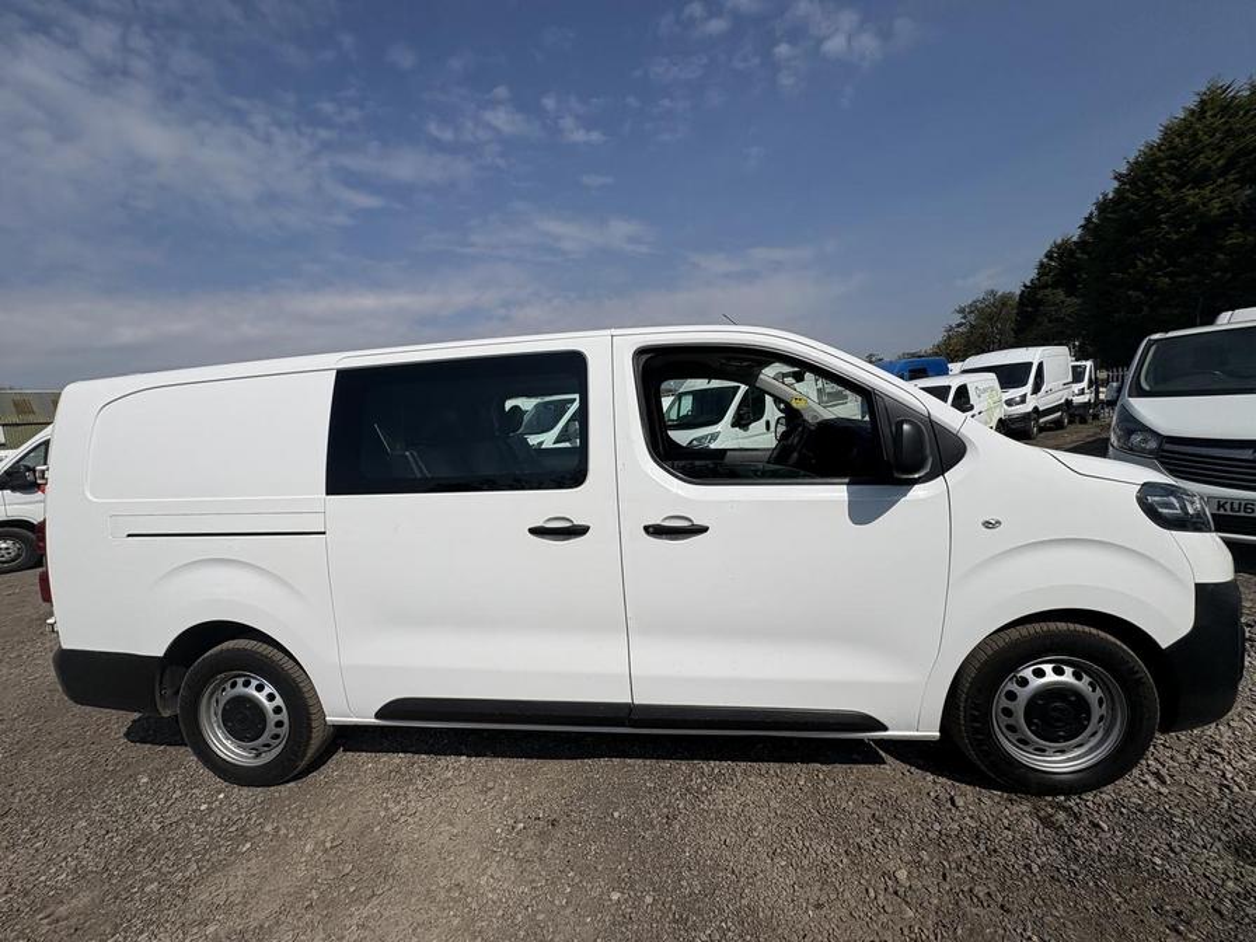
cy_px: 471
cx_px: 628
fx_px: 508
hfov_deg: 102.1
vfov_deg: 85.7
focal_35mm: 14
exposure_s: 1/6135
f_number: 2.2
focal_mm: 2.22
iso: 40
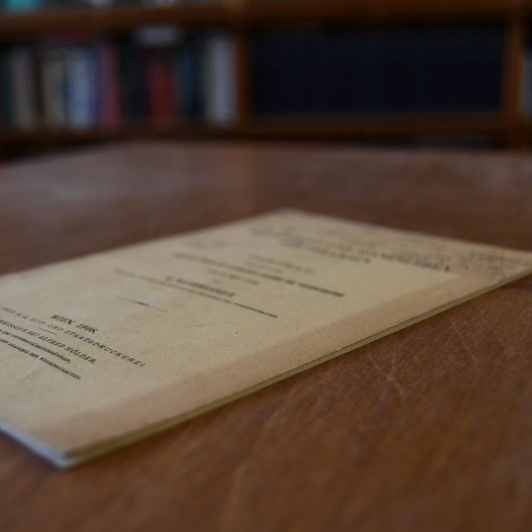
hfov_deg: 35.9
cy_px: 270
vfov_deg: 36.1
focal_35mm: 47
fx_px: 817
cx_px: 208
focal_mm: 24
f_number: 3.8
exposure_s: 1/250
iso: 800
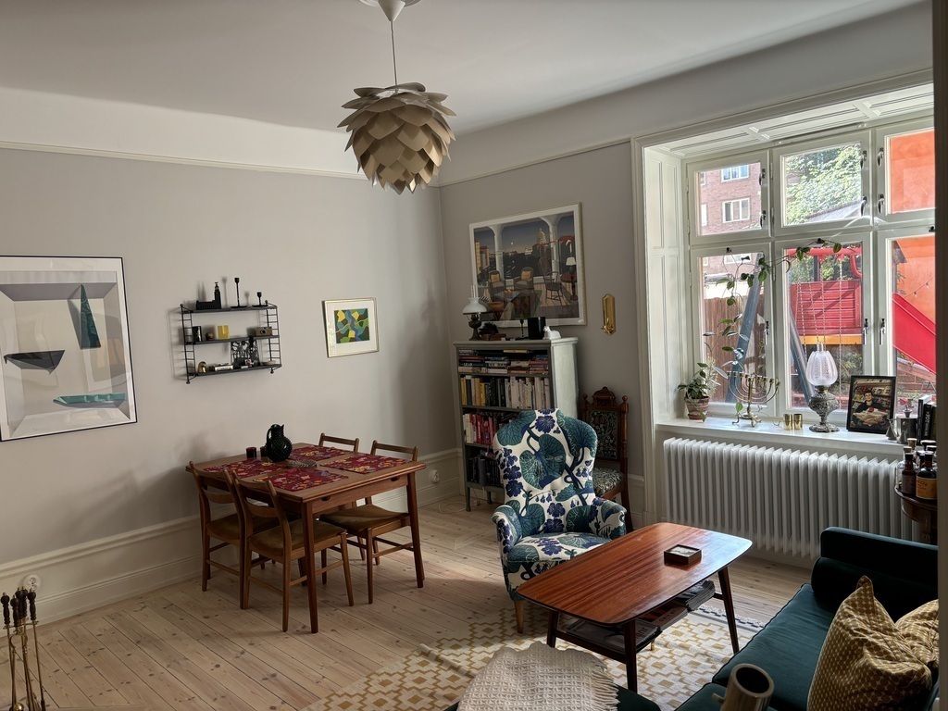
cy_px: 356
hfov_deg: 67.3
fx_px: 712
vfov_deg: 53.1
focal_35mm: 26
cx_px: 474
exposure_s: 1/100
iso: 80
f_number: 1.6
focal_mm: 5.96
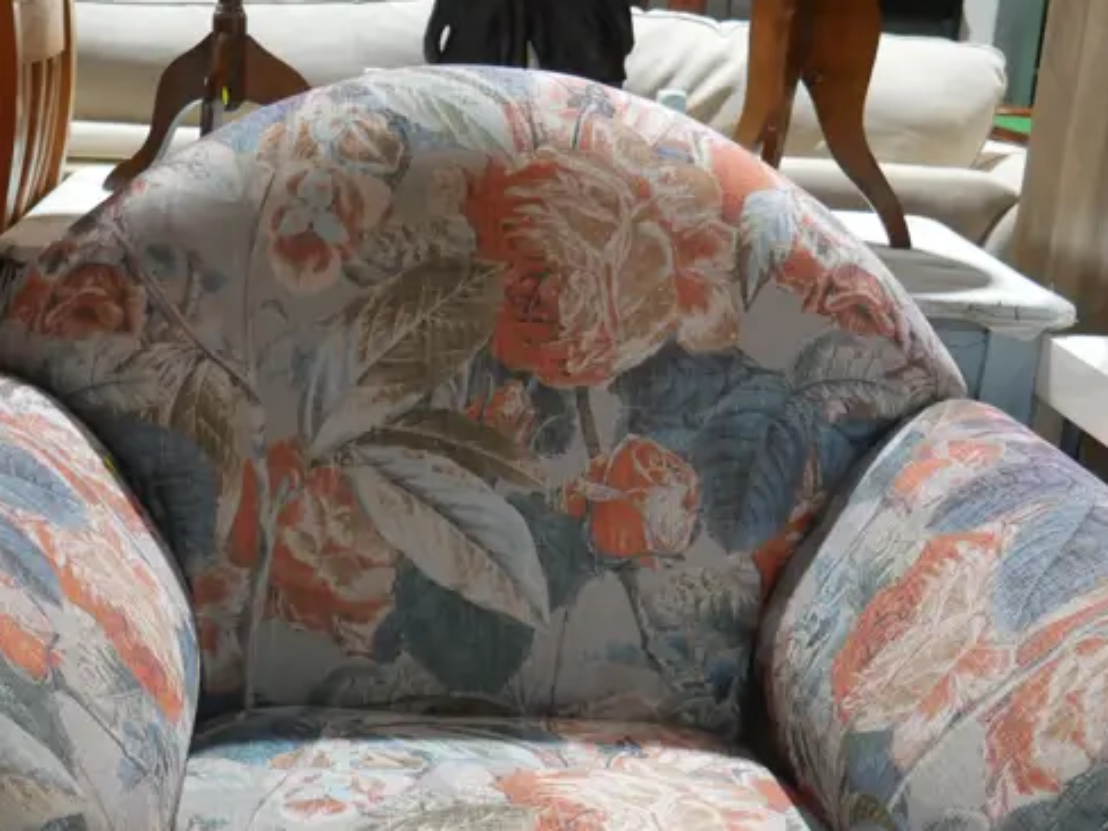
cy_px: 778
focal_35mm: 63
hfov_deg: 30.7
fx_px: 2017
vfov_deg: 22.6
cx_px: 495
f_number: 4
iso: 640
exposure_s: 1/60
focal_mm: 15
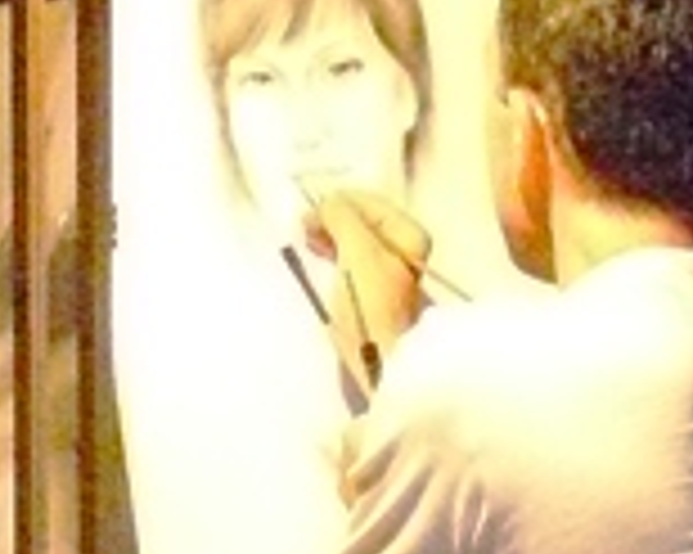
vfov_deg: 10.6
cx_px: -130
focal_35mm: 146
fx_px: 2993
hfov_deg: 12.9
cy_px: 387
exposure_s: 1/40
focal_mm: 6
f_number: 2.8
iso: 1250
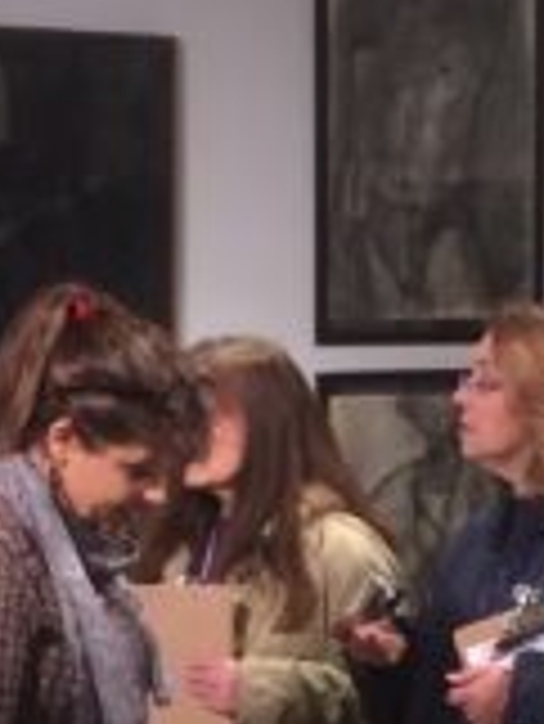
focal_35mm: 144
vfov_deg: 13.5
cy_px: 751
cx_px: 378
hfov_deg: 10.3
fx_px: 3013
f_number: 2.2
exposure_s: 1/30
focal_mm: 4.15
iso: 50
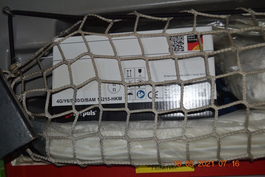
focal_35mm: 45
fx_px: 331
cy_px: 88
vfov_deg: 29.9
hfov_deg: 43.6
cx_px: 132
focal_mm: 30
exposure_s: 1/13
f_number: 4.5
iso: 640
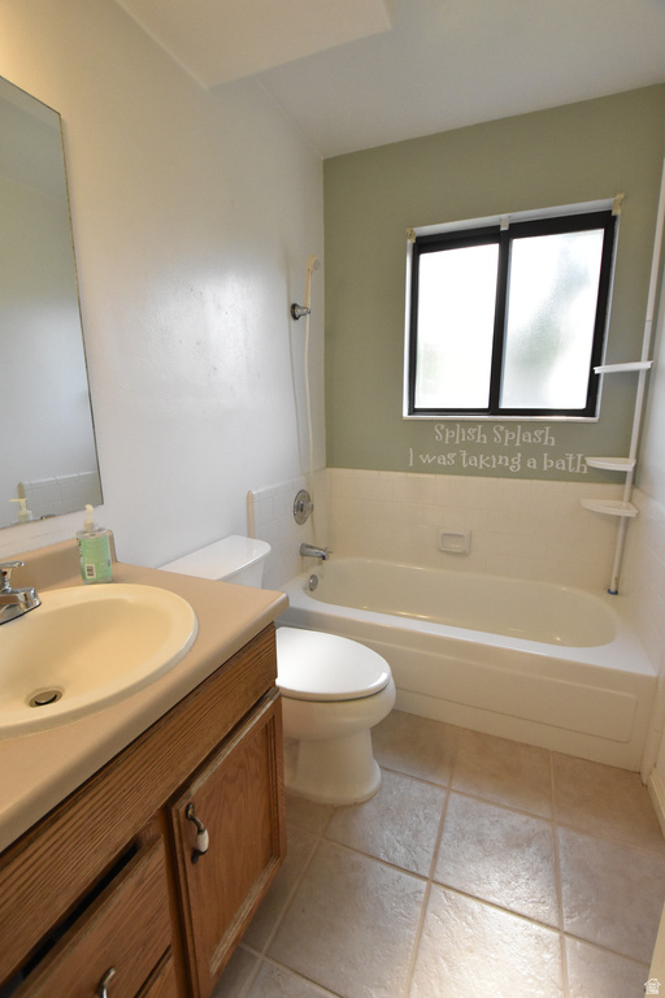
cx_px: 332
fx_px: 416
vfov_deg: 100.4
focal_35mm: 15
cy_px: 499
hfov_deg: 77.3
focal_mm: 10
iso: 3200
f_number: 5.6
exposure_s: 1/750
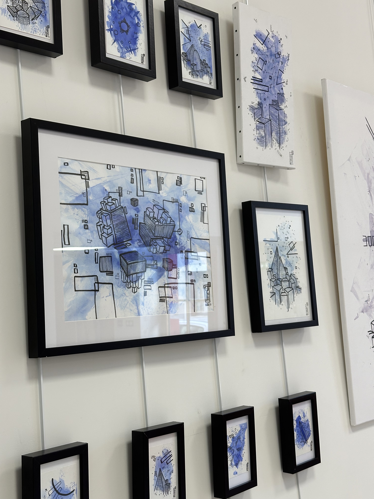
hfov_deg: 30.3
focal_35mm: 48
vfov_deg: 39.7
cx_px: 187
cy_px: 250
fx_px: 691
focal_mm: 6.86
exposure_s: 1/100
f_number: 1.78
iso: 80
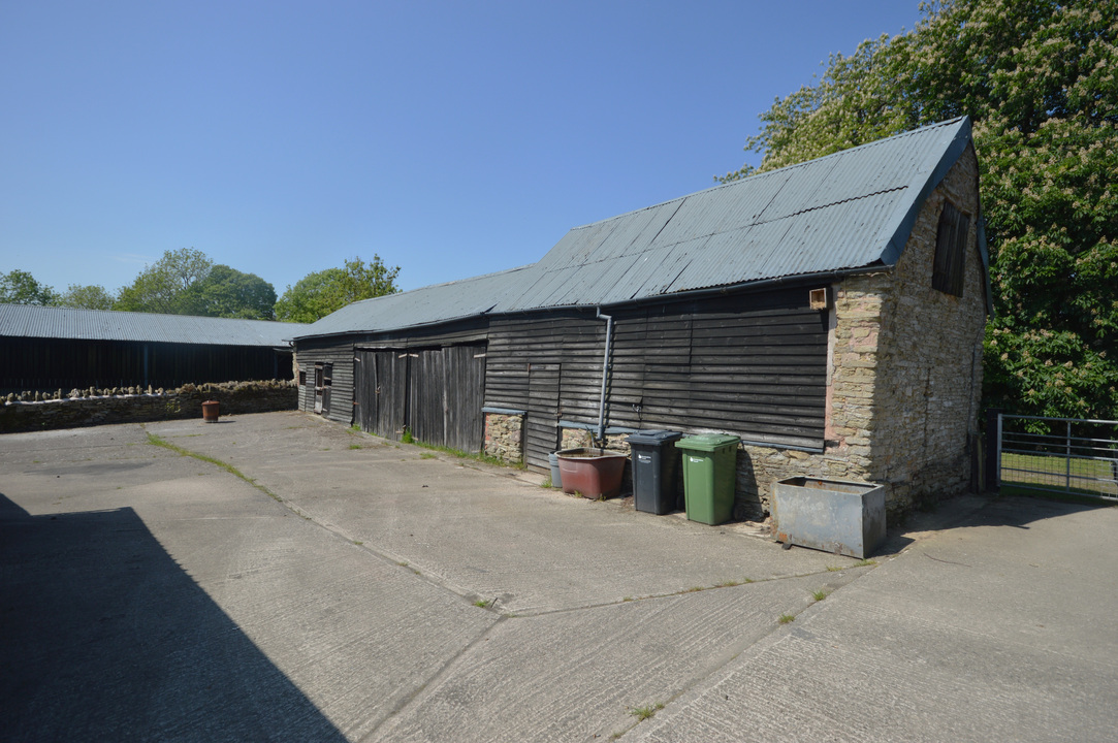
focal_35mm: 18
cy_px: 372
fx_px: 558
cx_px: 559
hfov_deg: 90.1
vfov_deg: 67.3
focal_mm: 12
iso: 100
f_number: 9
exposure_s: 1/320
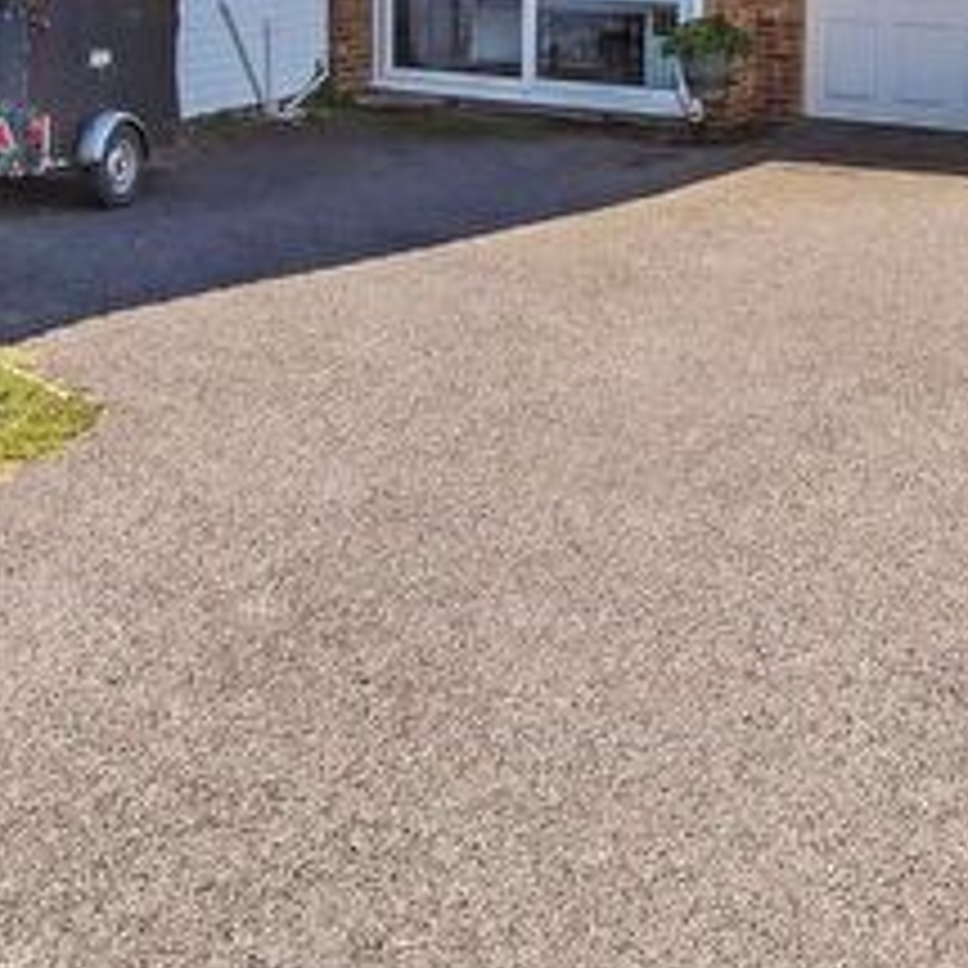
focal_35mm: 61
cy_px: -74
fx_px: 1930
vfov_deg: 26.2
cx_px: 198
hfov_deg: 27.6
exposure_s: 1/400
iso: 500
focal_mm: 15
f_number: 10
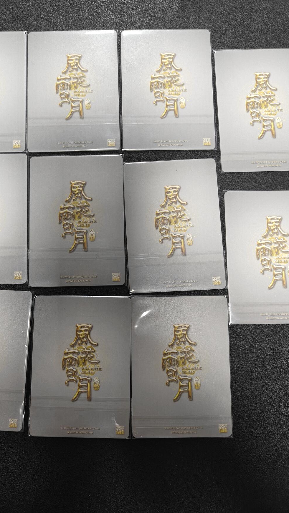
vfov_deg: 69.8
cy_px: 252
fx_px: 368
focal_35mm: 27
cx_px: 118
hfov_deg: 42.7
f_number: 1.8
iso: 160
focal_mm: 5.59
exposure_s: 1/50
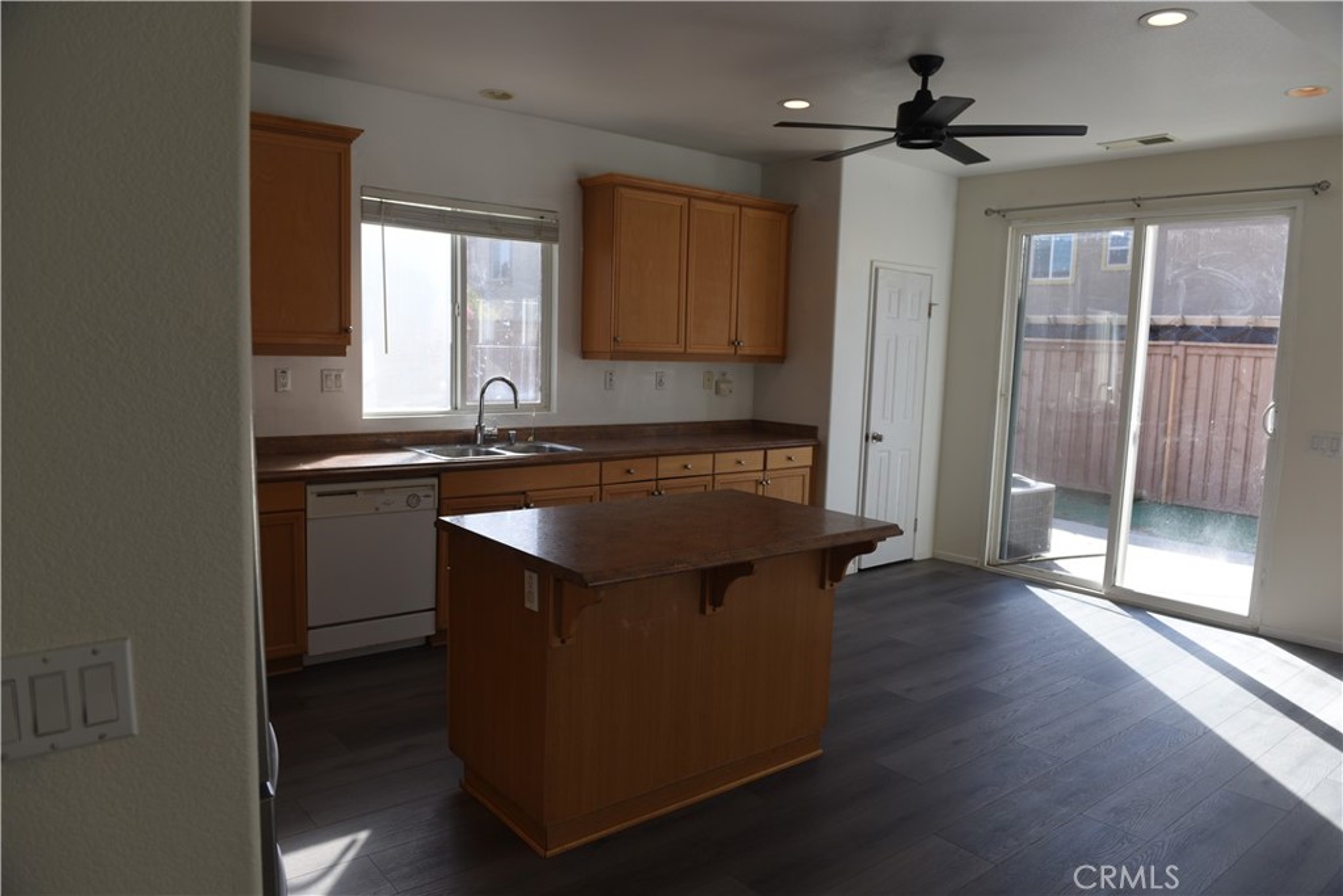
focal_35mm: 24
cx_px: 672
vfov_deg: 53.1
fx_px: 895
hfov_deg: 73.7
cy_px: 448
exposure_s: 1/100
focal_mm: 24
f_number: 5
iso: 100
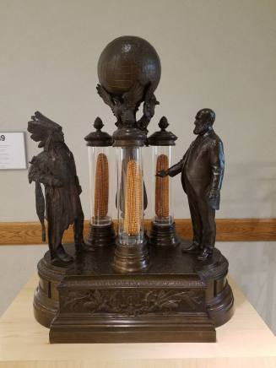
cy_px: 184
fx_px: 276
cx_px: 138
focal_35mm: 26
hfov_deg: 53.1
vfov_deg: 67.3
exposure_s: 1/10
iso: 200
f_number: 1.7
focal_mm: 4.2
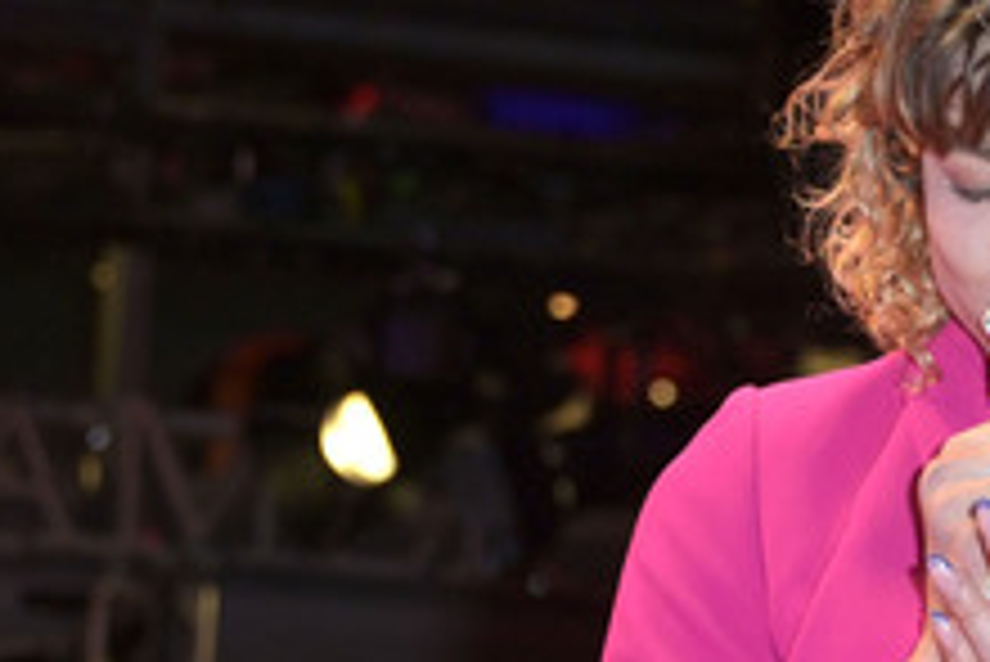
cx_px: 992
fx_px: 4788
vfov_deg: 7.9
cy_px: 482
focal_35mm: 174
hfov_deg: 11.7
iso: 1000
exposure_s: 1/250
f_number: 5
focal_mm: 85
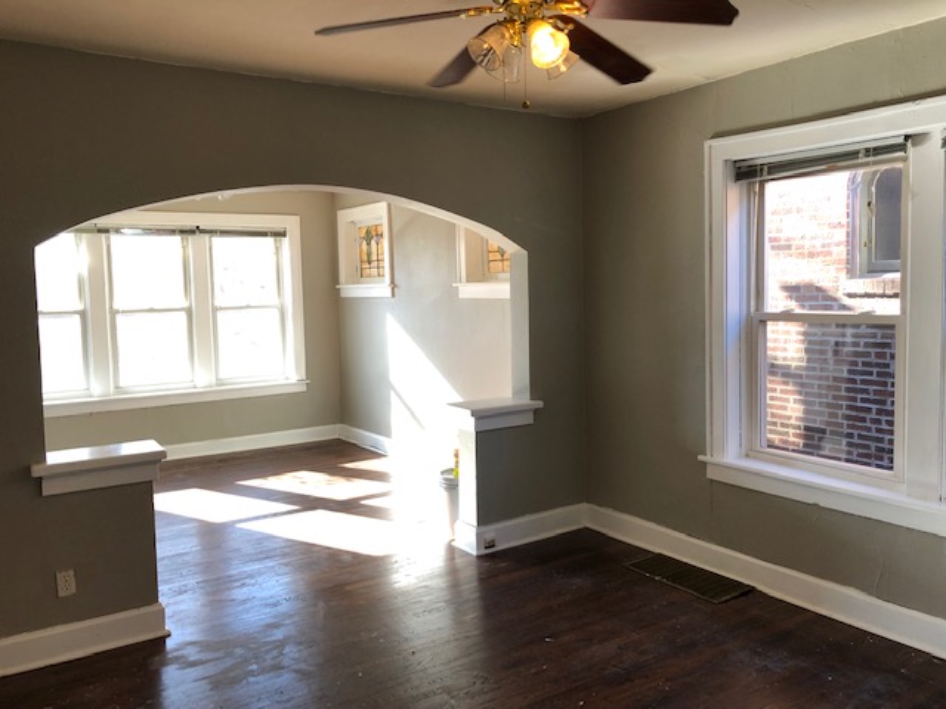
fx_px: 765
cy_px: 354
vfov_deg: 49.7
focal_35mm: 28
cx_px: 473
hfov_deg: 63.4
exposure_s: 1/120
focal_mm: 4
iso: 80
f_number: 1.8
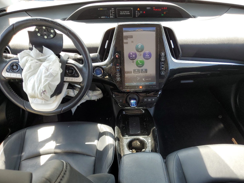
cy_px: 98
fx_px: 197
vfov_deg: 49.7
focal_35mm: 28
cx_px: 130
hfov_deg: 63.4
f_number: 1.5
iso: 50
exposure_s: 1/156
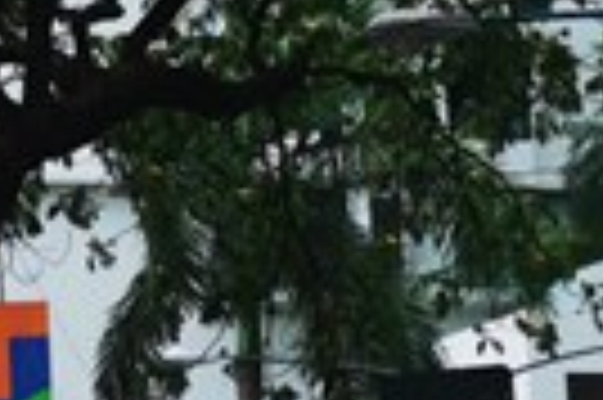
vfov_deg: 5.5
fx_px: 4099
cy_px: 645
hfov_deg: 8.1
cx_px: -508
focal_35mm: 245
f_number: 1.8
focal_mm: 5.58
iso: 50
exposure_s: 1/193
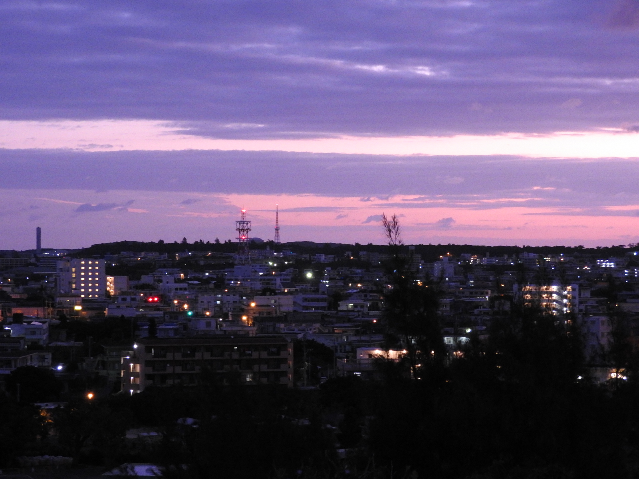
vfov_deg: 15.6
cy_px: 240
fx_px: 1754
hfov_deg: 20.7
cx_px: 320
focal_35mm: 95
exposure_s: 1/4
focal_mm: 17
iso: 800
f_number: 4.8
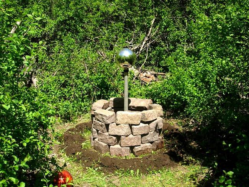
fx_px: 273
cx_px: 124
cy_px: 94
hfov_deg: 49.0
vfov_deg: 37.7
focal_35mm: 38
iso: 64
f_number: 4.8
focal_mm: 7.8
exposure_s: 1/886
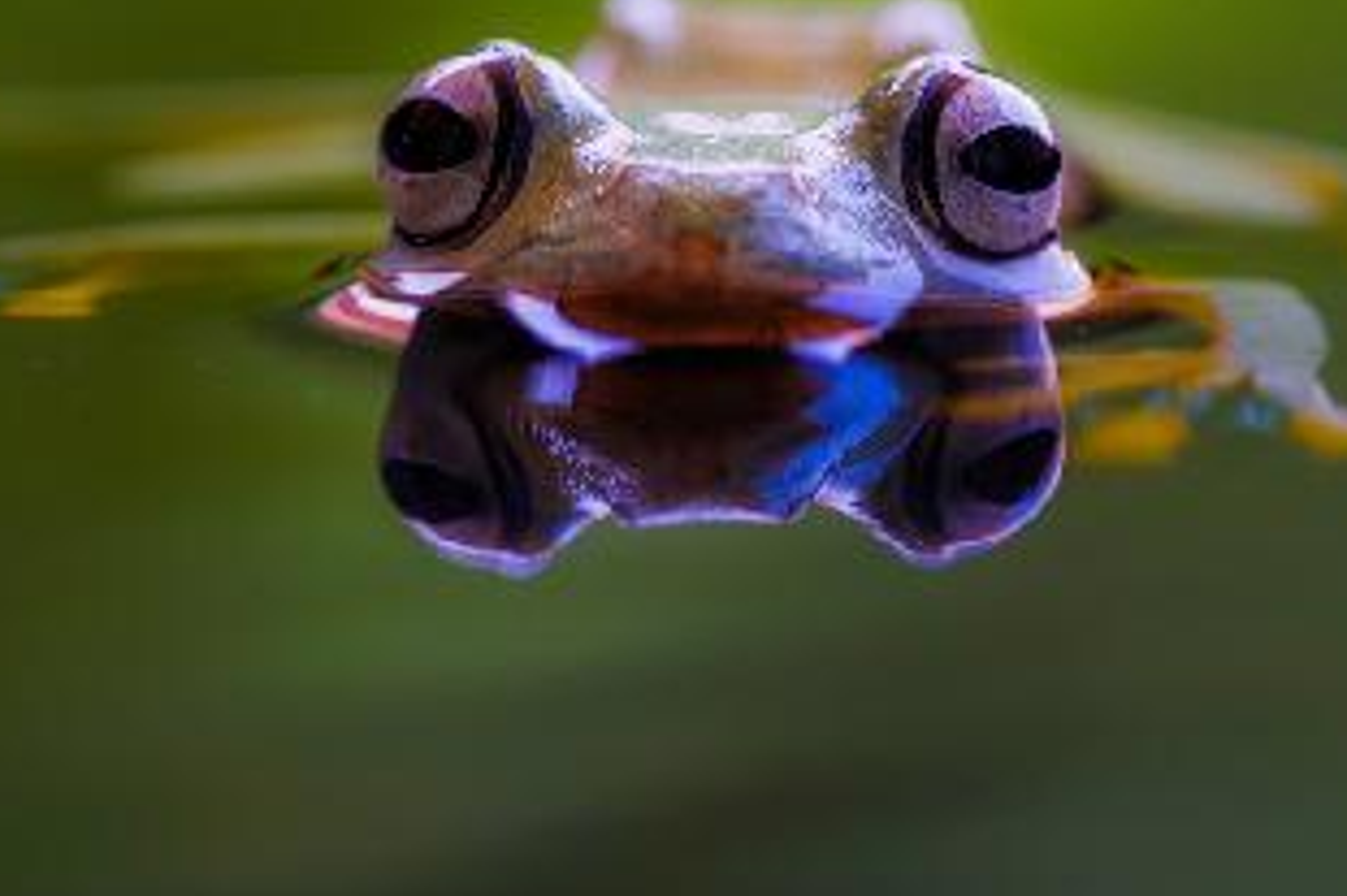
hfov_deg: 9.5
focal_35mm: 217
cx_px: 650
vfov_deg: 6.3
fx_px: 8115
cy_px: 277
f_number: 5.6
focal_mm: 100
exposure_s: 1/50
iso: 320
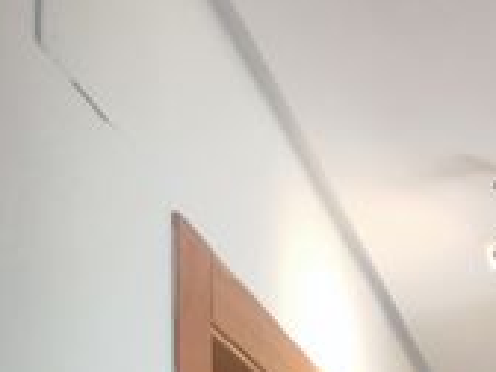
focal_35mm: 67
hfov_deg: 26.4
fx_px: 960
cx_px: 562
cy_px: 722
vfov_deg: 16.9
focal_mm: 1.65
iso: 177
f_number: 2.2
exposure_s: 1/50
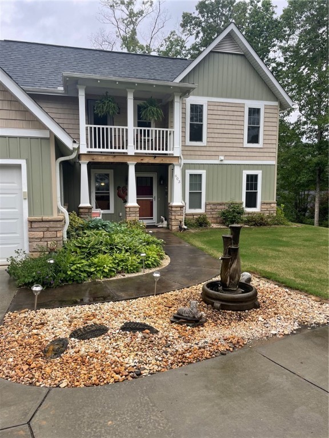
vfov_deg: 67.3
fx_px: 329
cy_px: 219
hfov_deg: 53.1
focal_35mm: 26
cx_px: 164
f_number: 1.6
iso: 32
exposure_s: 1/332
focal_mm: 4.2
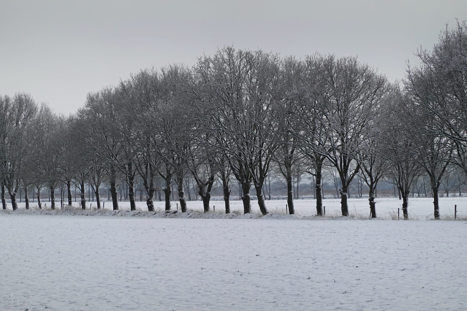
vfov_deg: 6.9
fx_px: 2594
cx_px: 234
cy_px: 156
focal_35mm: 200
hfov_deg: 10.3
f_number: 4.5
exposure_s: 1/640
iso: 100
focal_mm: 72
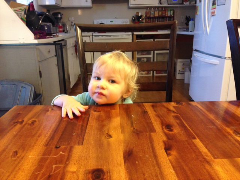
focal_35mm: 33
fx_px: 229
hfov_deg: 55.4
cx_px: 120
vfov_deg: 42.9
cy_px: 90
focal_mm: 4.12
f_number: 2.4
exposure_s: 1/20
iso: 250
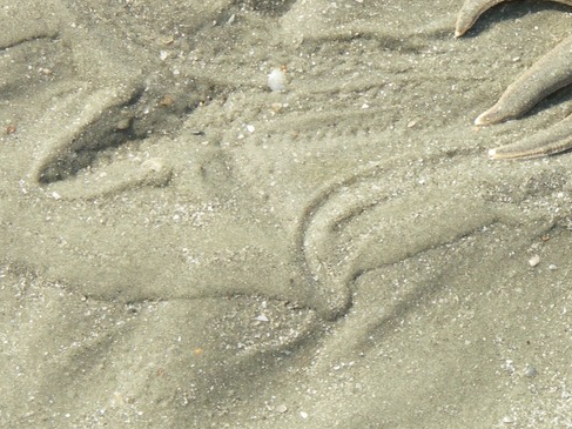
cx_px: 509
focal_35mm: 298
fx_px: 4923
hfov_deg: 6.6
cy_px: 83
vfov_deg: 5.0
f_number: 5.6
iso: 200
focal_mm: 37.4
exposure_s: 1/500
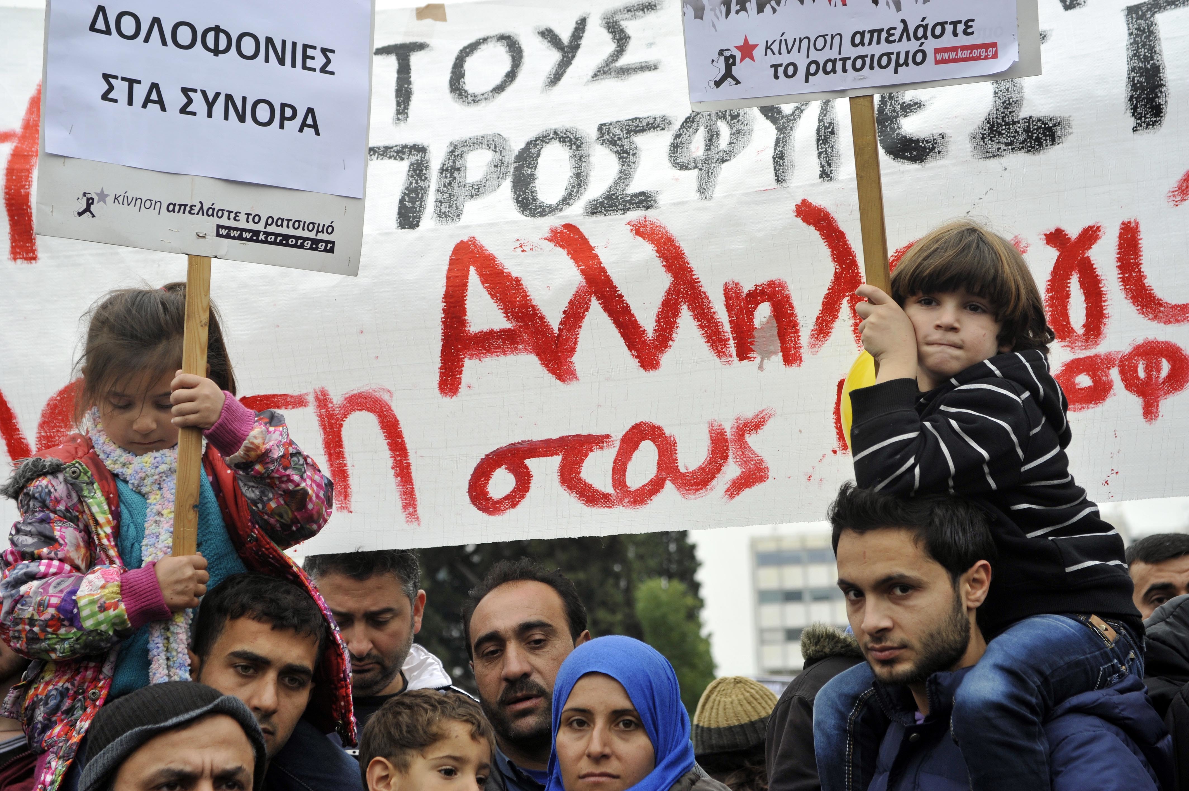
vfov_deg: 19.4
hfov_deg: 28.9
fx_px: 2310
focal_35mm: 70
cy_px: 396
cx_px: 594
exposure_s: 1/400
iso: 800
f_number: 5.6
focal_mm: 70
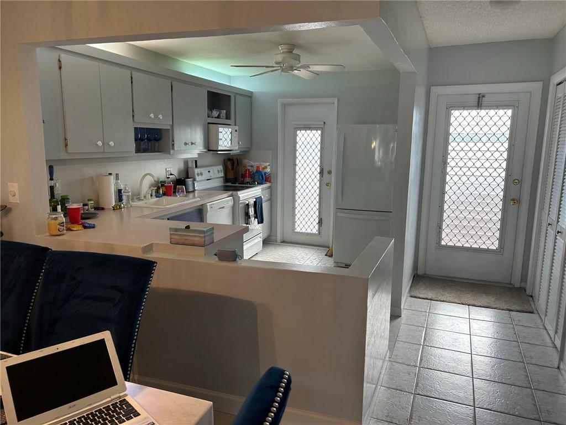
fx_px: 425
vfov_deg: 53.1
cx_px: 283
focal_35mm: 26
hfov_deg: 67.3
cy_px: 212
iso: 64
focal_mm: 5.7
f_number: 1.5
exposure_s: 1/120
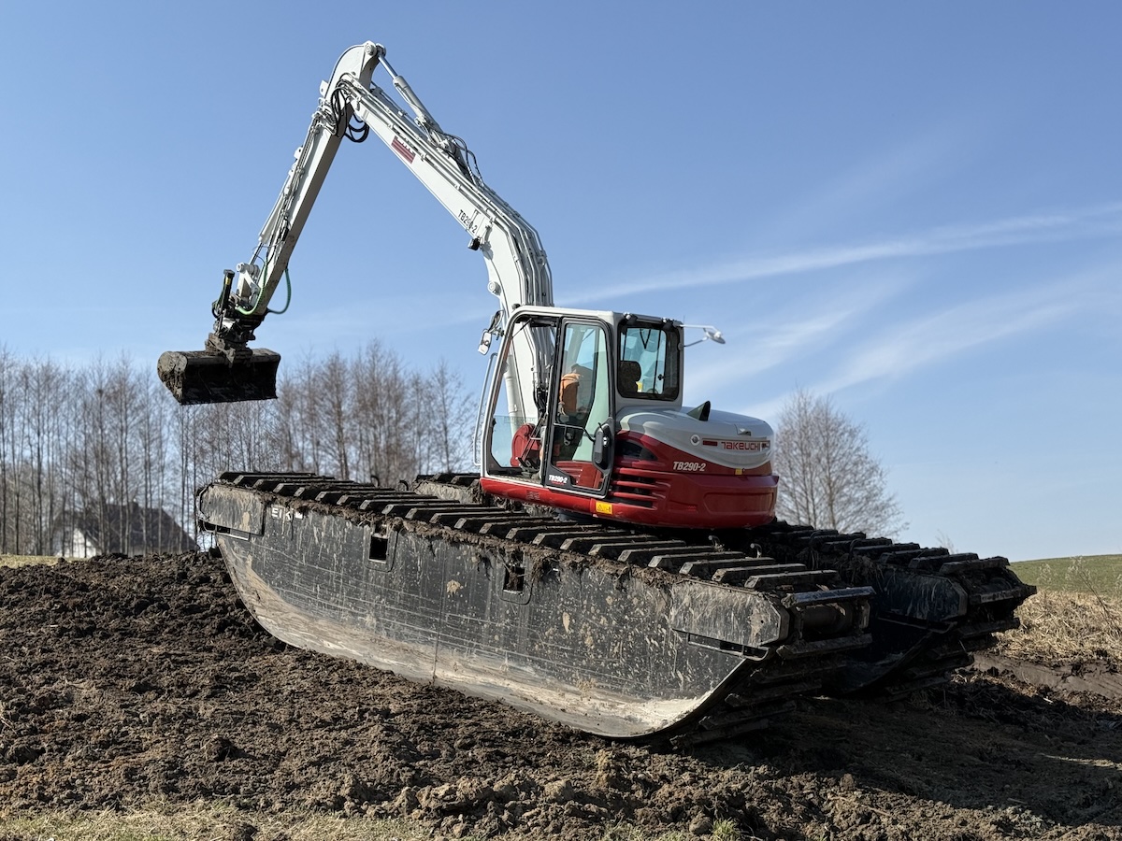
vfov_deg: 30.3
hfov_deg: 39.7
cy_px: 420
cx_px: 561
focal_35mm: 48
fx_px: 1556
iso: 64
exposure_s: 1/3891
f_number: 1.78
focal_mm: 6.76
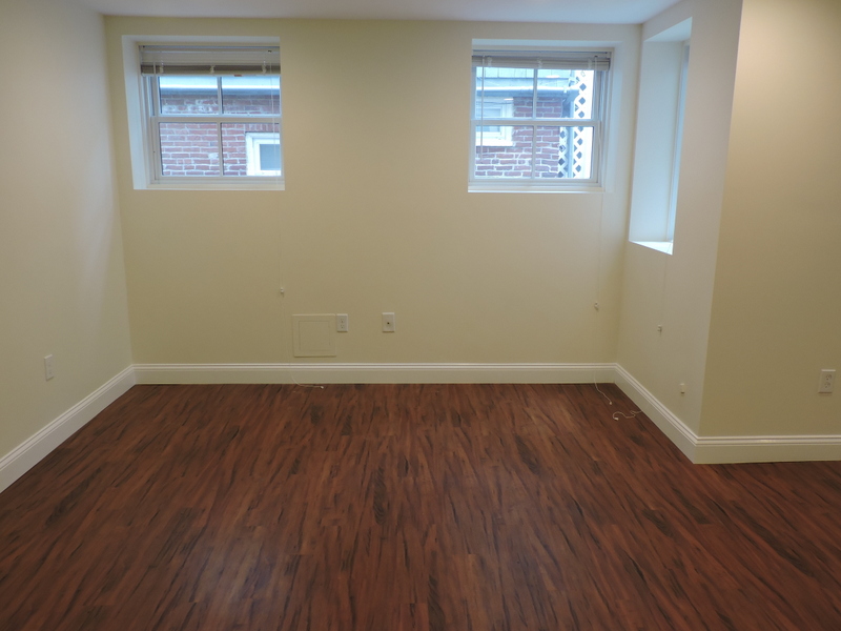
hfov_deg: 63.4
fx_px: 680
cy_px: 316
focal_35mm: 28
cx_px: 420
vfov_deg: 49.7
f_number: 3.1
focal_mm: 5
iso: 180
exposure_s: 1/30
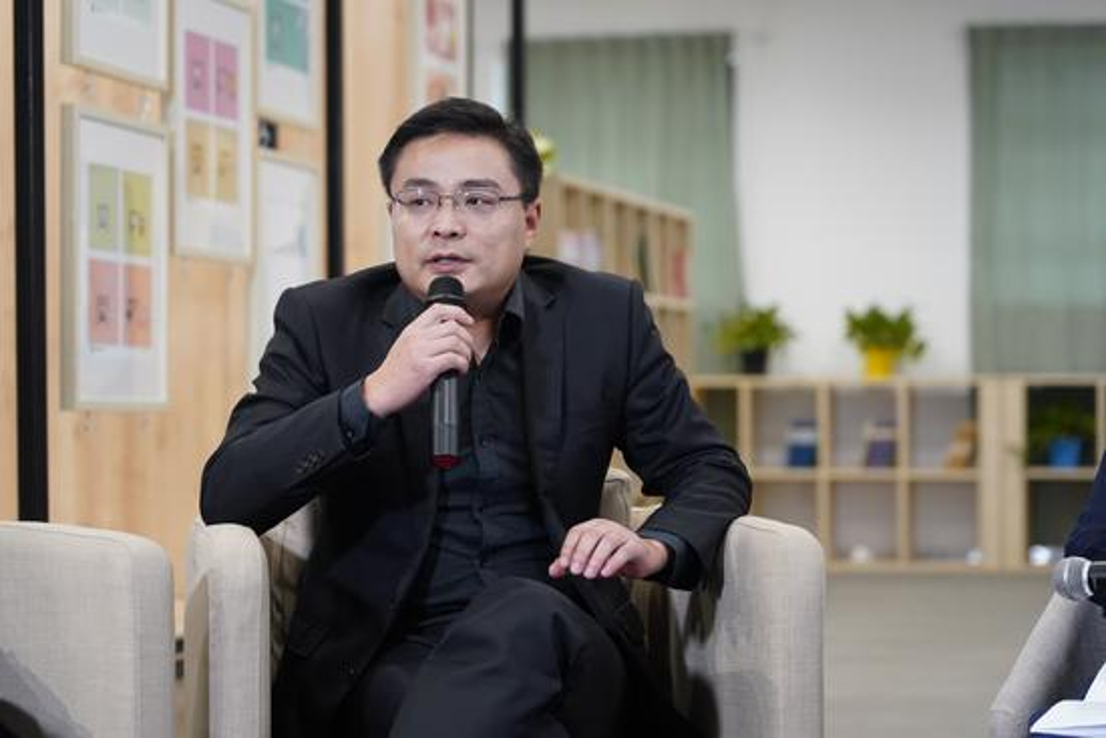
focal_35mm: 104
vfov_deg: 13.2
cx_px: 553
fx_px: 3196
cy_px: 369
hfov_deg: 19.6
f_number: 4
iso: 3200
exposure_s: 1/125
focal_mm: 104
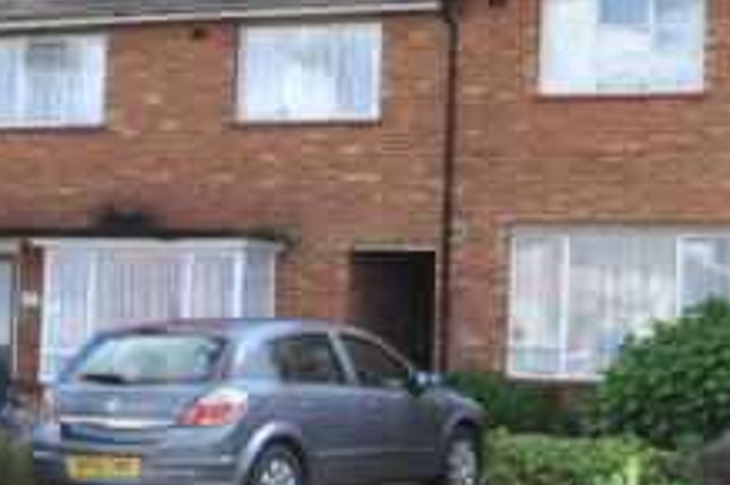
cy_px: 192
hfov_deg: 24.2
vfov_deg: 16.8
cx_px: 698
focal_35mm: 81
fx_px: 1641
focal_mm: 18
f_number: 5.6
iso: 100
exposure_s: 1/125
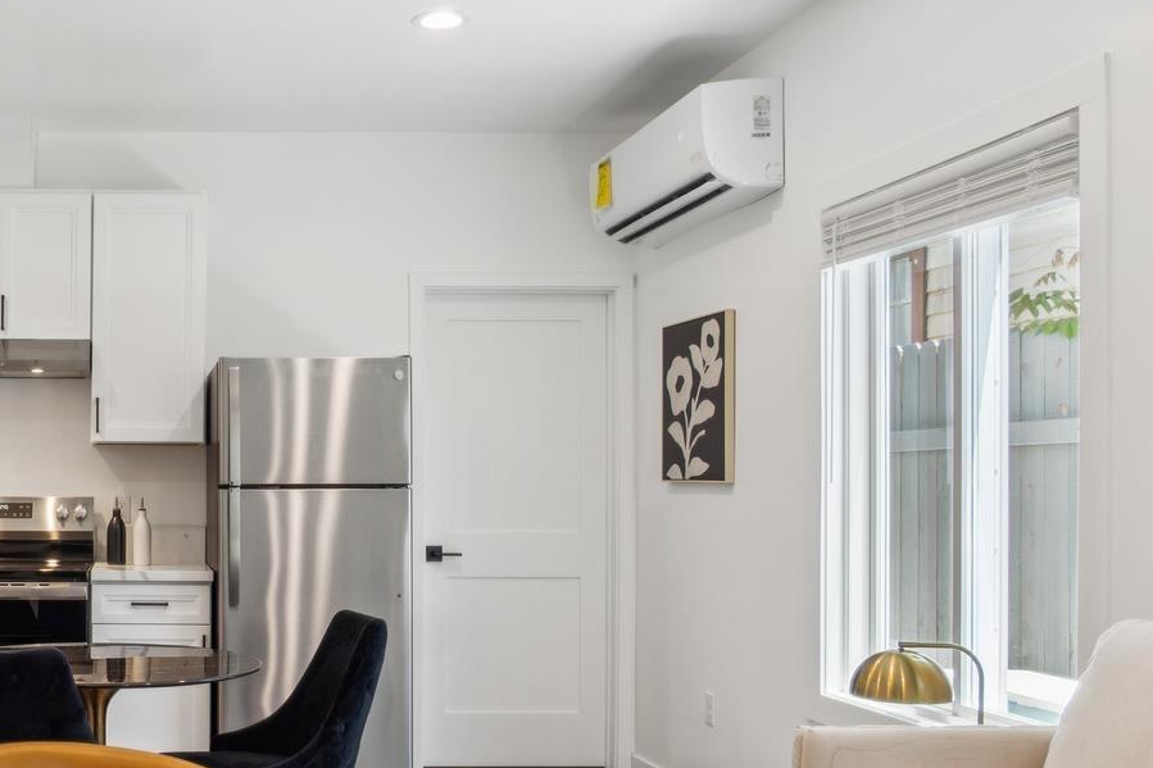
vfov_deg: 32.5
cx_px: 124
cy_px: 472
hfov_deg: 43.5
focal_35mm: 41
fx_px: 1313
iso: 100
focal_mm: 12
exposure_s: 1/20
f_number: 8
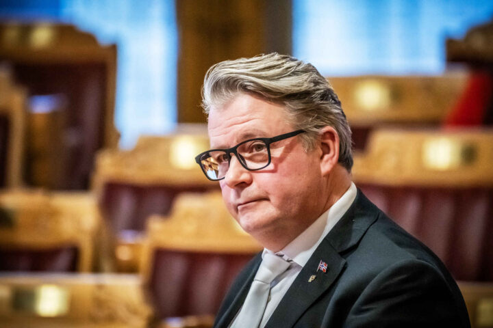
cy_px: 164
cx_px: 246
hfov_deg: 3.4
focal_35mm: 600
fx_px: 8216
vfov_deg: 2.3
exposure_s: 1/250
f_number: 5.6
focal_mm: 400
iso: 10000
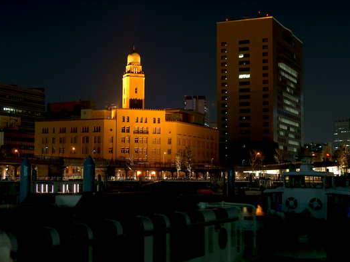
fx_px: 623
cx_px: 177
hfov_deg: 31.4
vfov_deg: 23.8
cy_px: 131
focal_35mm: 62
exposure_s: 3.2
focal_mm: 35
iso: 100
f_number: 3.2
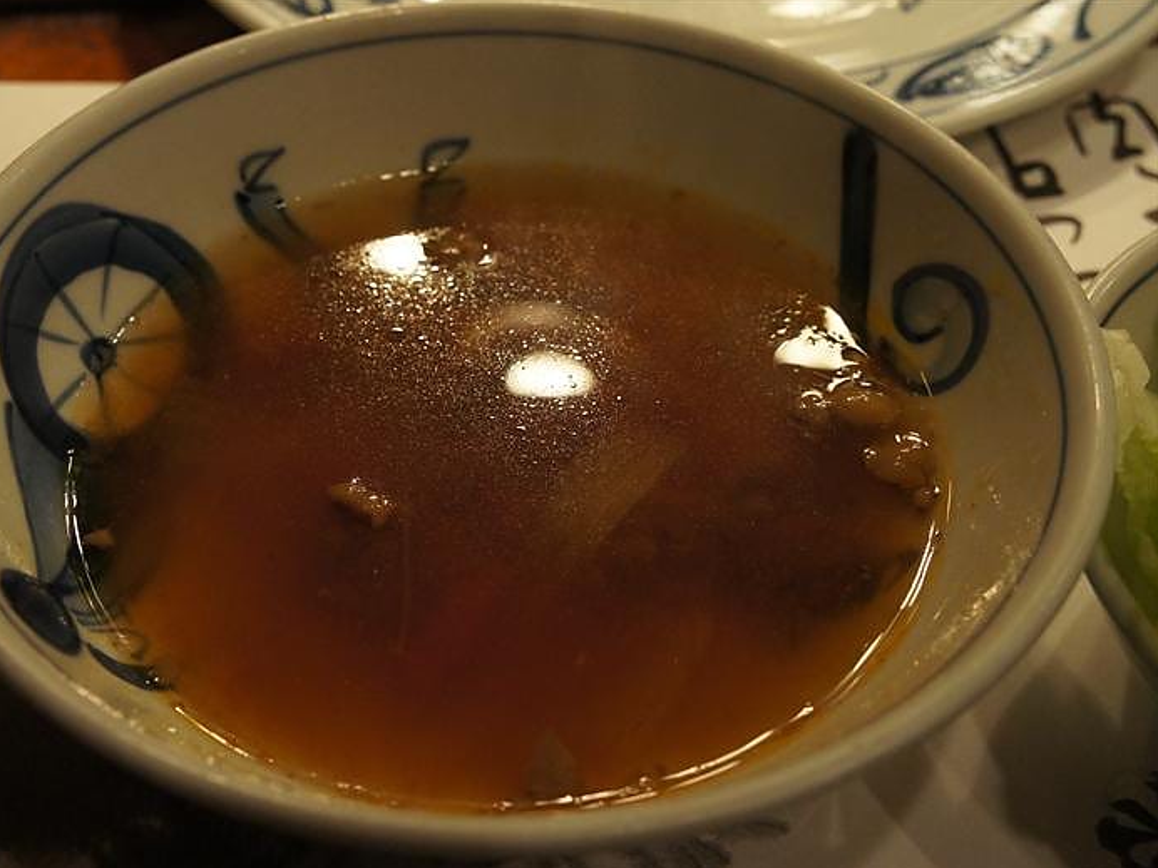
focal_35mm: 40
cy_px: 440
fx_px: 1338
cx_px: 492
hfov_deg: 46.6
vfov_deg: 36.0
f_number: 6.3
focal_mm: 24
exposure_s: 1/40
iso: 1600
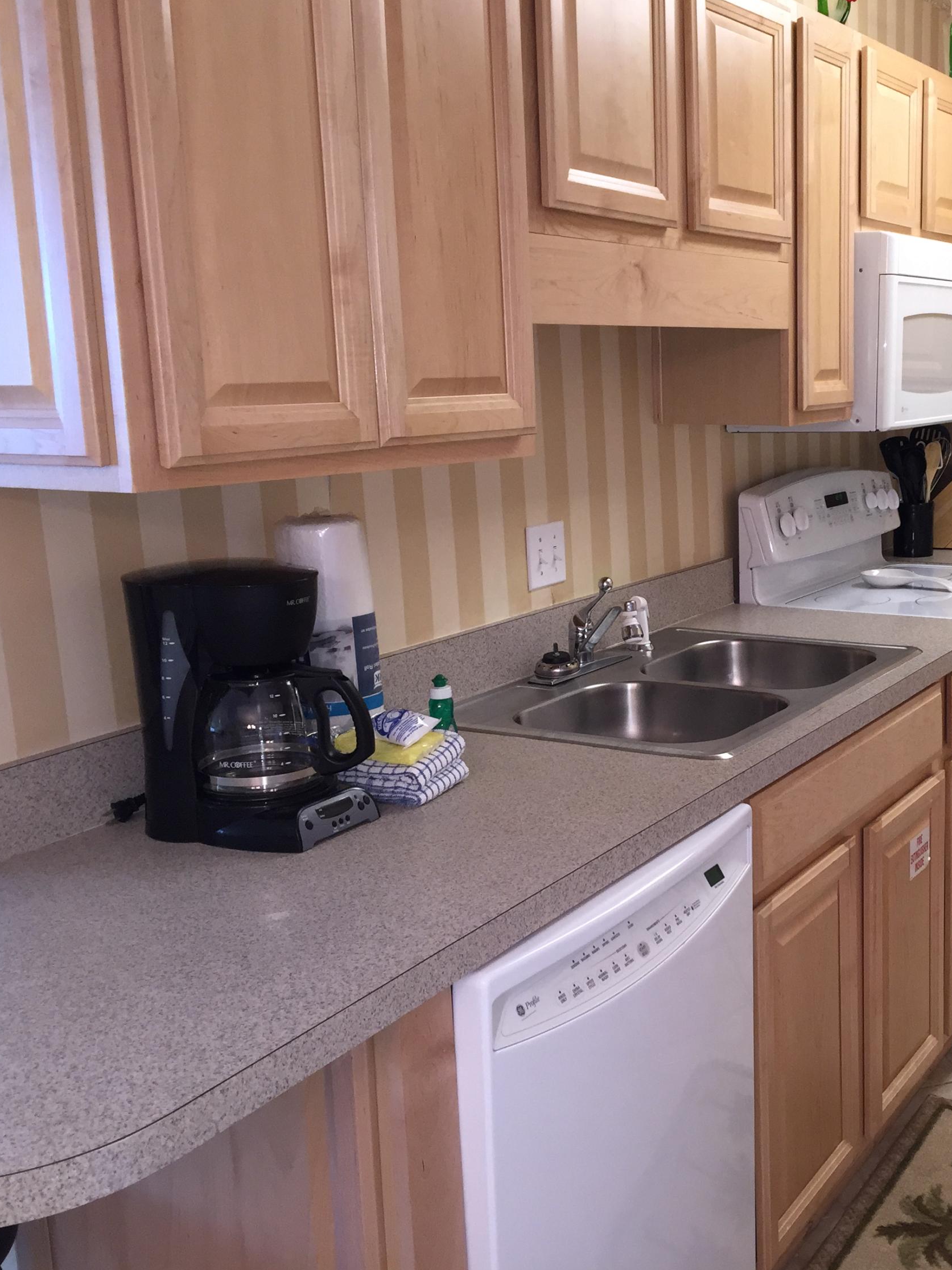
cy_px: 637
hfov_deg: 35.6
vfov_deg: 47.9
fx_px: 1430
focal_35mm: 39
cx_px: 766
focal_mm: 4.15
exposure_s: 1/30
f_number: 2.2
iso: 80
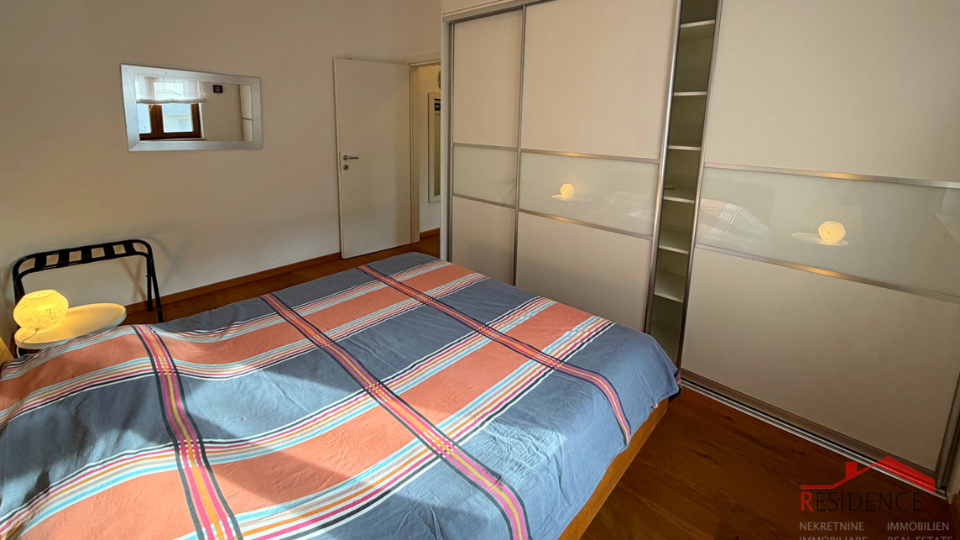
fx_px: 407
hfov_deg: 99.4
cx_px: 468
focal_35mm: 16
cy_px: 187
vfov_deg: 65.6
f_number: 2.2
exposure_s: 1/100
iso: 125
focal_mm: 2.22
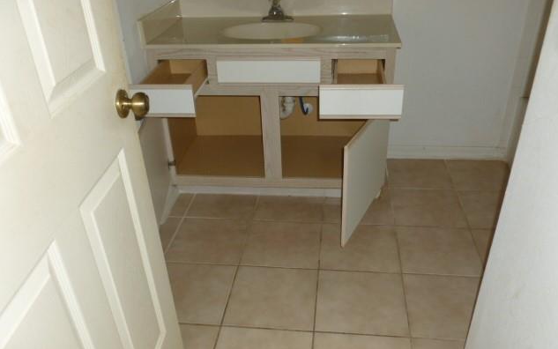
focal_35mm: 30
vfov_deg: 41.8
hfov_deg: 62.9
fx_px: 456
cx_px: 281
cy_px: 197
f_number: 3.3
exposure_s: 1/60
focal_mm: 5
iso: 160
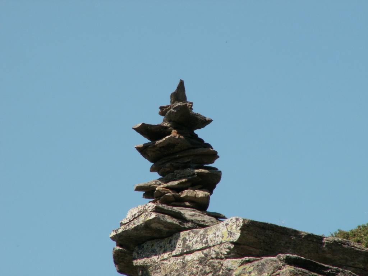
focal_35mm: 420
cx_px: 184
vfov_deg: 3.5
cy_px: 138
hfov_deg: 4.7
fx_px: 4465
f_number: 7.1
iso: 50
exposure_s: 1/200
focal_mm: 69.45
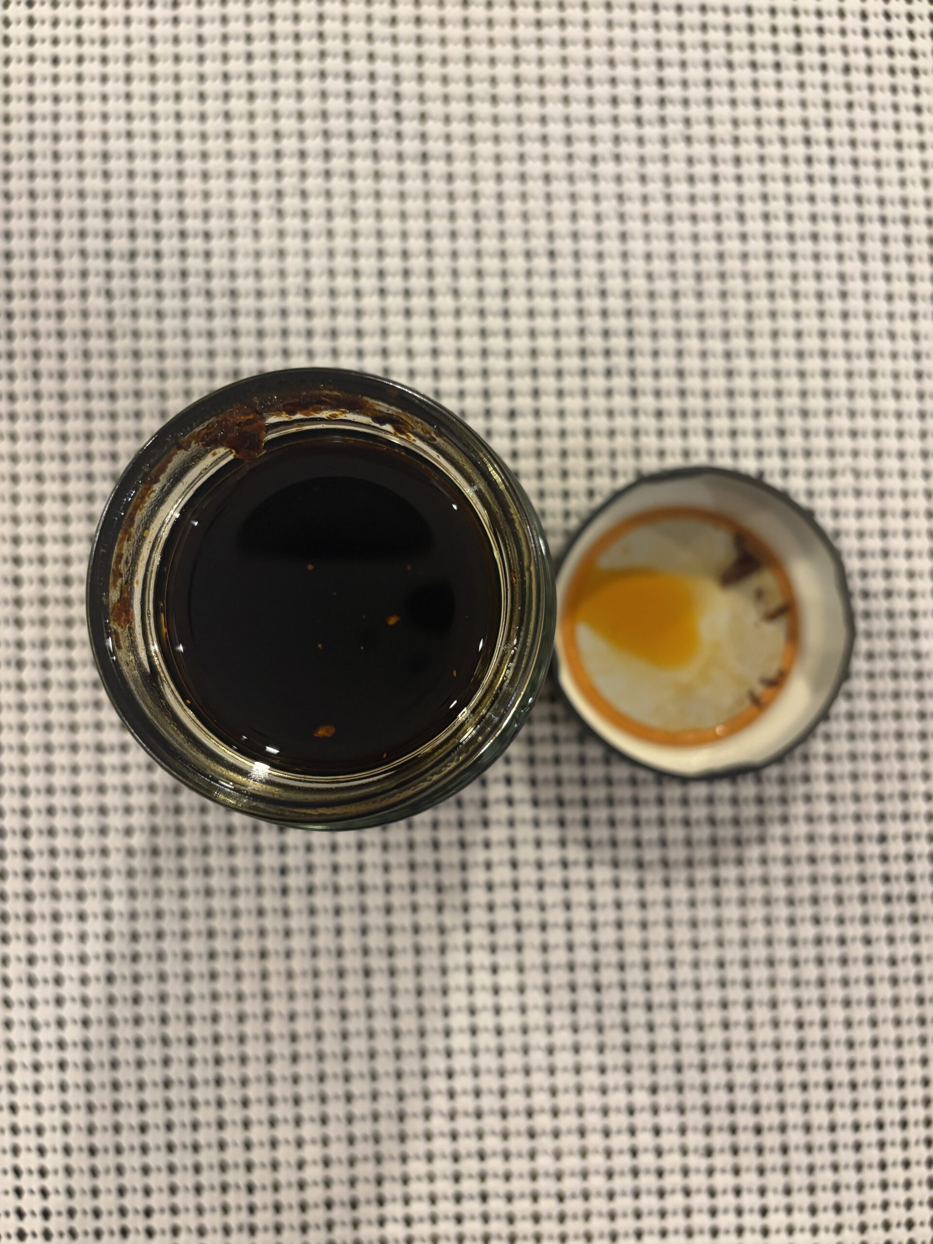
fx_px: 934
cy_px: 622
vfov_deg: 67.3
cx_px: 466
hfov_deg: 53.1
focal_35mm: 26
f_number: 1.6
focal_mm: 5.96
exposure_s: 1/60
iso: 200
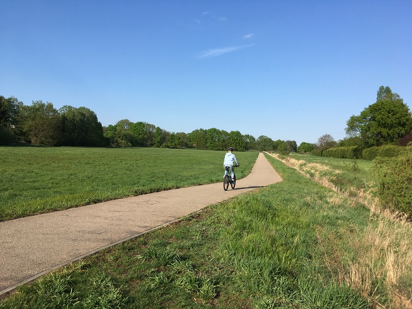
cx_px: 206
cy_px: 154
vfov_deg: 48.2
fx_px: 345
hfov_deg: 61.7
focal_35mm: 29
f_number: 2.2
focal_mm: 4.15
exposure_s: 1/1538
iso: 25
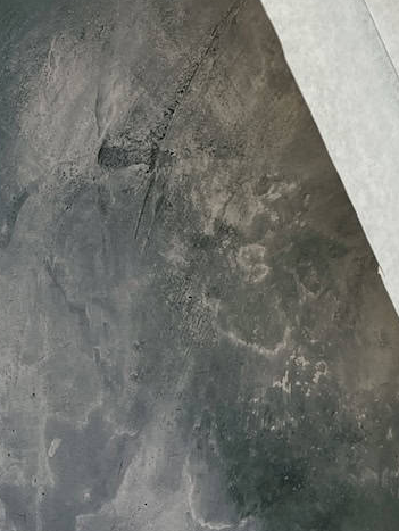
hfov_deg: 15.1
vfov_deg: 19.4
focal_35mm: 89
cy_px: -252
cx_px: 647
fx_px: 1366
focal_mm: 5.7
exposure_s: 1/255
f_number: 1.5
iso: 40
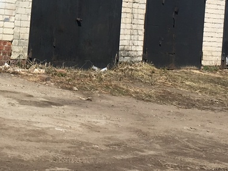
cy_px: -58
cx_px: -14
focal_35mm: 113
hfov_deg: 16.9
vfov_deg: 12.7
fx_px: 745
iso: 25
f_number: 2.2
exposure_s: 1/1748
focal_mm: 4.15
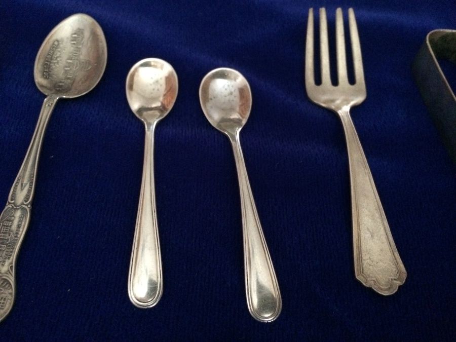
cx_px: 228
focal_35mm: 30
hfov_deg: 60.0
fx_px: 395
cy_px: 171
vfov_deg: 46.8
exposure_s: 1/15
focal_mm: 4.12
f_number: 2.2
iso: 640
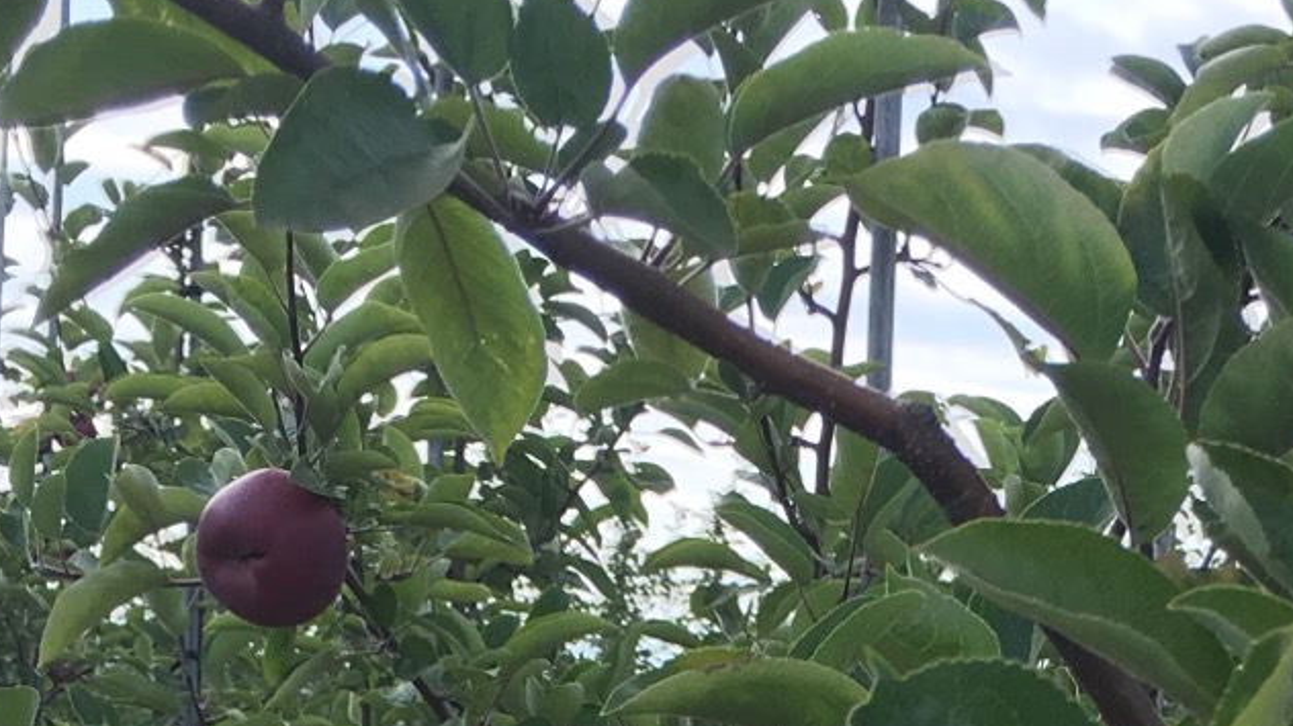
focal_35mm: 100
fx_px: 3427
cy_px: 1489
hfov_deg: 21.1
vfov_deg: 10.9
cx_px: 1066
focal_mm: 4.15
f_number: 2.2
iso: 25
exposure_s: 1/651
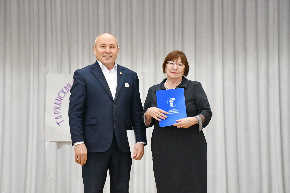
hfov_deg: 22.6
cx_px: 145
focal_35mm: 90
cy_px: 96
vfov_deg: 15.2
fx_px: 725
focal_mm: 60
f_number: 10
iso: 6400
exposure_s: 1/100
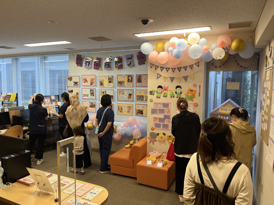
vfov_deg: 53.1
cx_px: 137
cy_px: 102
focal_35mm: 26
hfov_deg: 67.3
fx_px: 206
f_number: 1.6
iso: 125
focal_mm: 5.1
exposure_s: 1/100
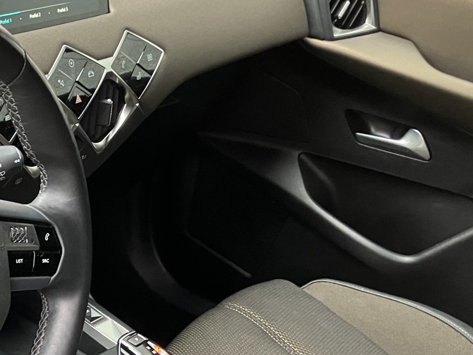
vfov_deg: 20.9
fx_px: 956
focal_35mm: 70
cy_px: 256
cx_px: -23
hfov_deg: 26.0
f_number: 1.8
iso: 250
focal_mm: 3.99
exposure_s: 1/60
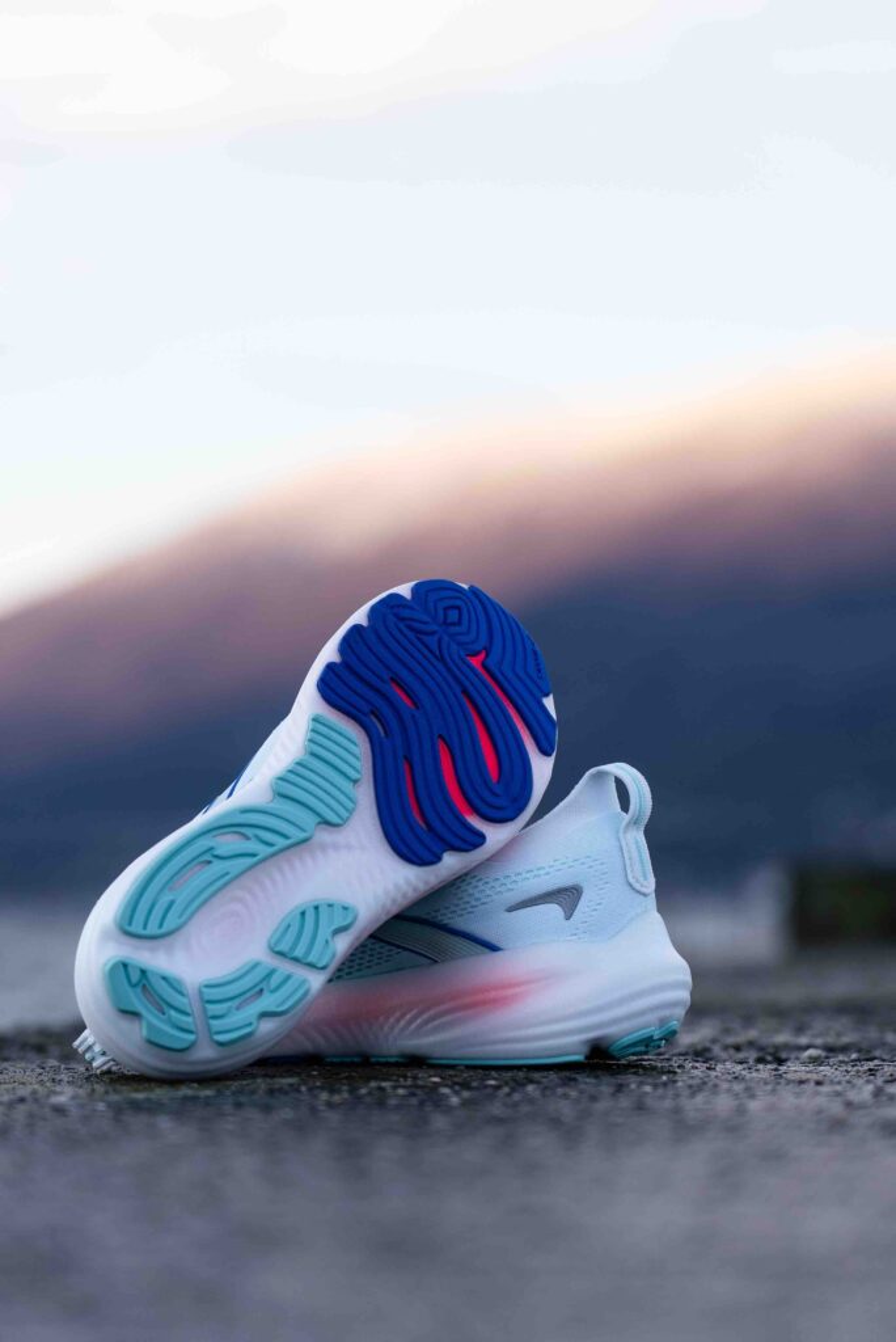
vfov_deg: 19.4
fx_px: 3914
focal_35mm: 105
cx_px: 448
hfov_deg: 13.1
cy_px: 671
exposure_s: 1/320
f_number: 4
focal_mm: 105
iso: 400
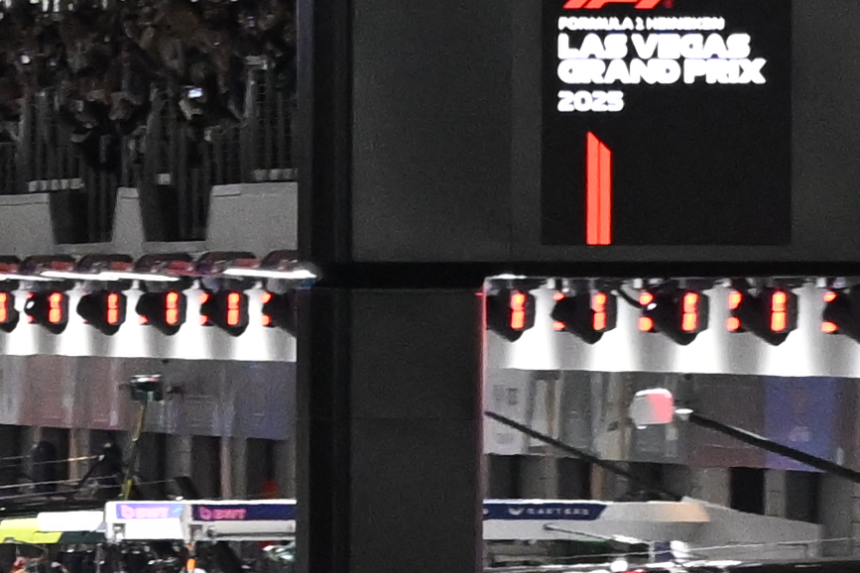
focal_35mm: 1119
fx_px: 26730
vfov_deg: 1.2
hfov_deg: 1.8
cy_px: 1504
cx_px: -1510
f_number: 4
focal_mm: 120
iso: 3200
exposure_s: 1/800
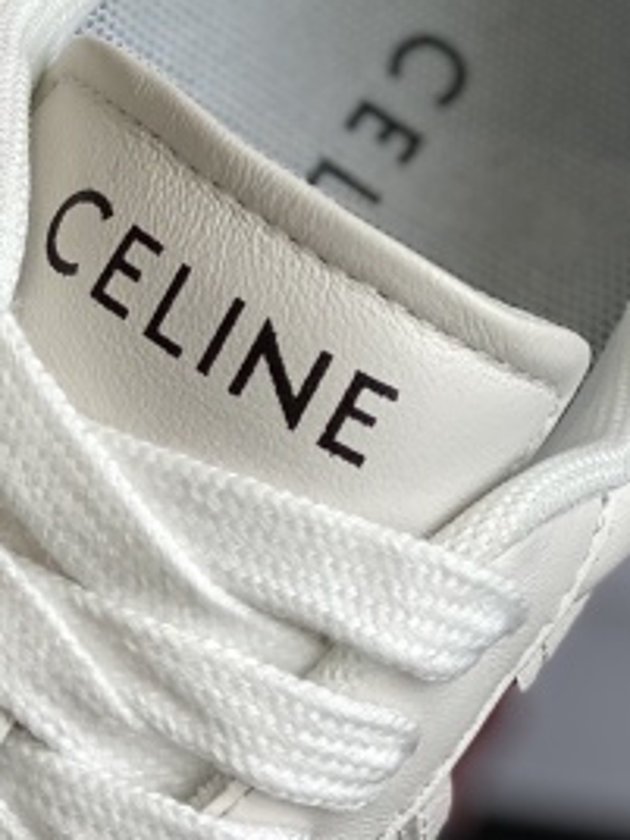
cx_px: 464
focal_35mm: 155
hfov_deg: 9.6
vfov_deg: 12.5
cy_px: -85
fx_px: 3761
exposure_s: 1/324
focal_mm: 6
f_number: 2
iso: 20
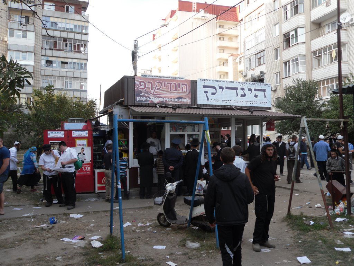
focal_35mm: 35
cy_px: 133
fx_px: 358
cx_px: 177
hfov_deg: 52.6
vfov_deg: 40.7
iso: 80
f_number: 3.5
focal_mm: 6.3
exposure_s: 1/122
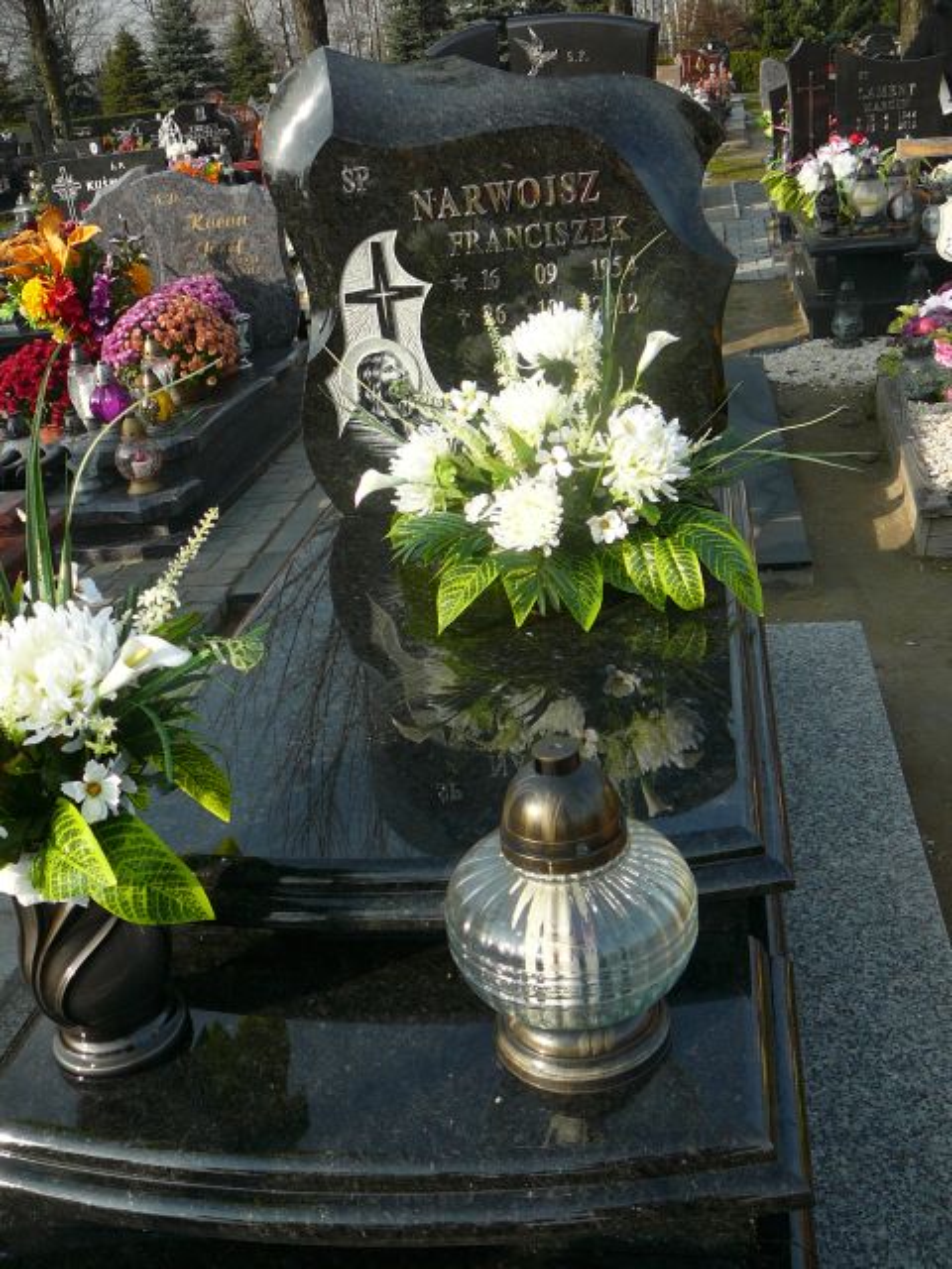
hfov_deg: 40.7
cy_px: 634
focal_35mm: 35
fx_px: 1283
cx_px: 476
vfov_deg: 52.6
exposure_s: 1/500
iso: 80
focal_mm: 5.2
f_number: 2.8
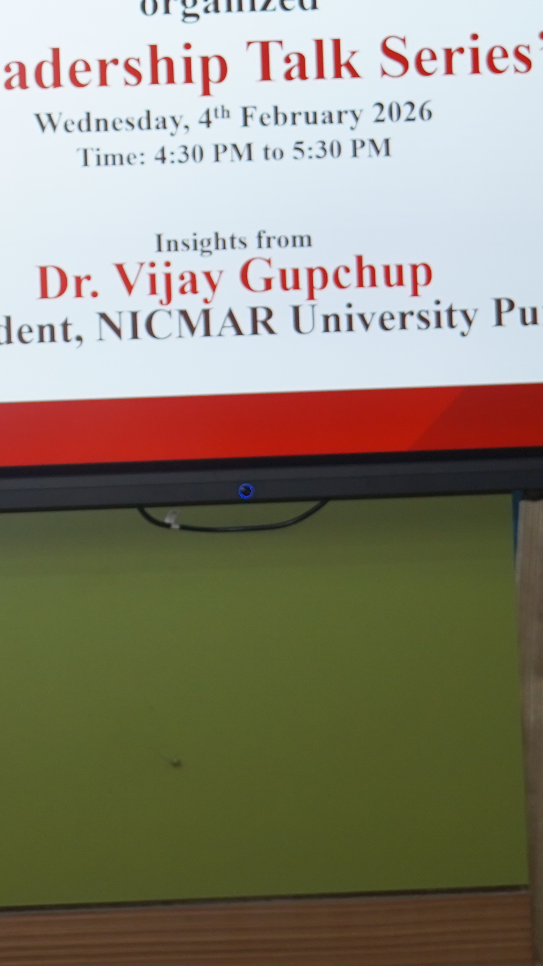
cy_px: 138
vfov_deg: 18.5
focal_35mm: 114
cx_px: -207
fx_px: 2918
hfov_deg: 10.4
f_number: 4
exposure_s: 1/160
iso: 800
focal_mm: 41
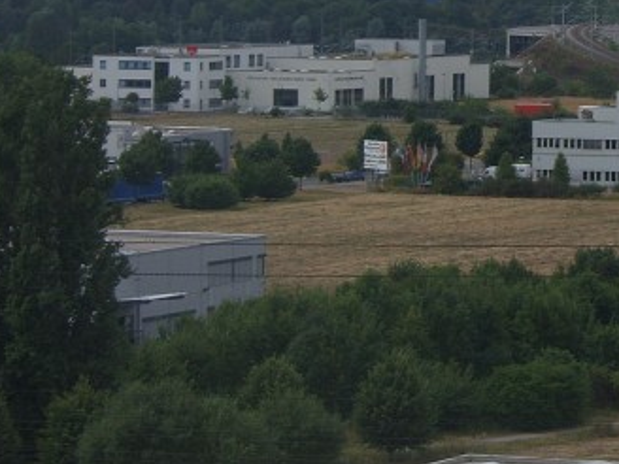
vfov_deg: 7.0
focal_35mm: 212
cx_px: 638
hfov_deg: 9.3
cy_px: -23
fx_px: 3791
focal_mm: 22.74
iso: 50
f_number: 6.7
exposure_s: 1/229
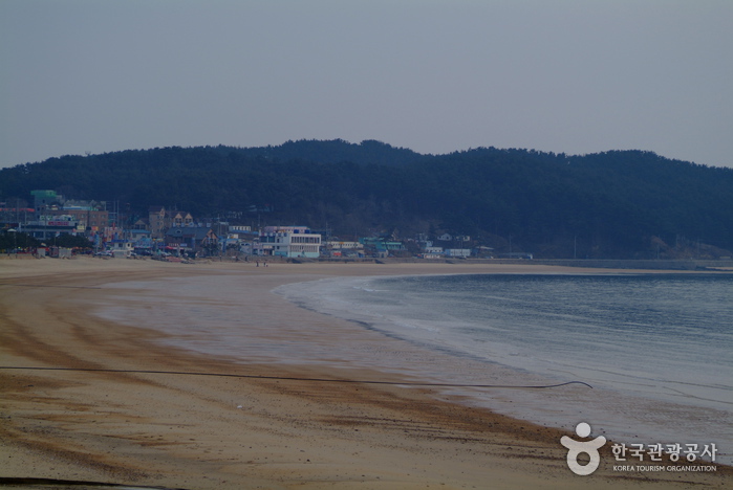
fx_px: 2609
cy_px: 245
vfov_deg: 10.7
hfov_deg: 16.0
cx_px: 366
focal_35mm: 128
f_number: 5.6
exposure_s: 1/125
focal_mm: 85
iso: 100
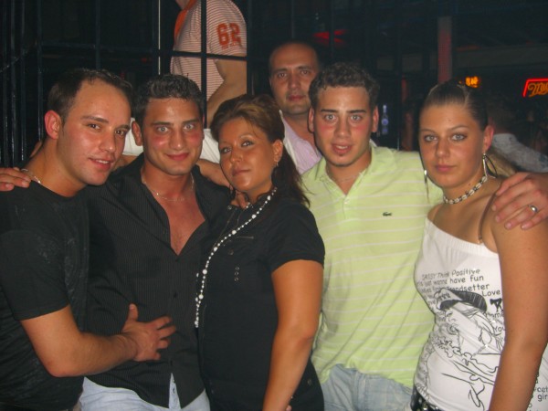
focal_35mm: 38
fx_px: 602
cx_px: 274
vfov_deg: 37.7
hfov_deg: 49.0
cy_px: 206
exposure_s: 1/60
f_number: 2.8
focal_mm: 7.9
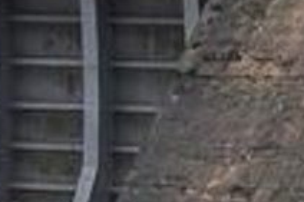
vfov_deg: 0.9
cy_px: 630
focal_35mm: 1513
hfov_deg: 1.4
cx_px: -366
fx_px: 12766
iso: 400
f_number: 4.5
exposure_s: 1/500
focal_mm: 200
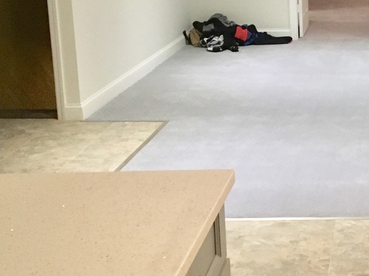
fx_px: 767
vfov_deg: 20.2
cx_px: 400
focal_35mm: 72
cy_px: 49
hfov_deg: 25.2
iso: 200
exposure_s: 1/30
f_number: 2.2
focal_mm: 4.15
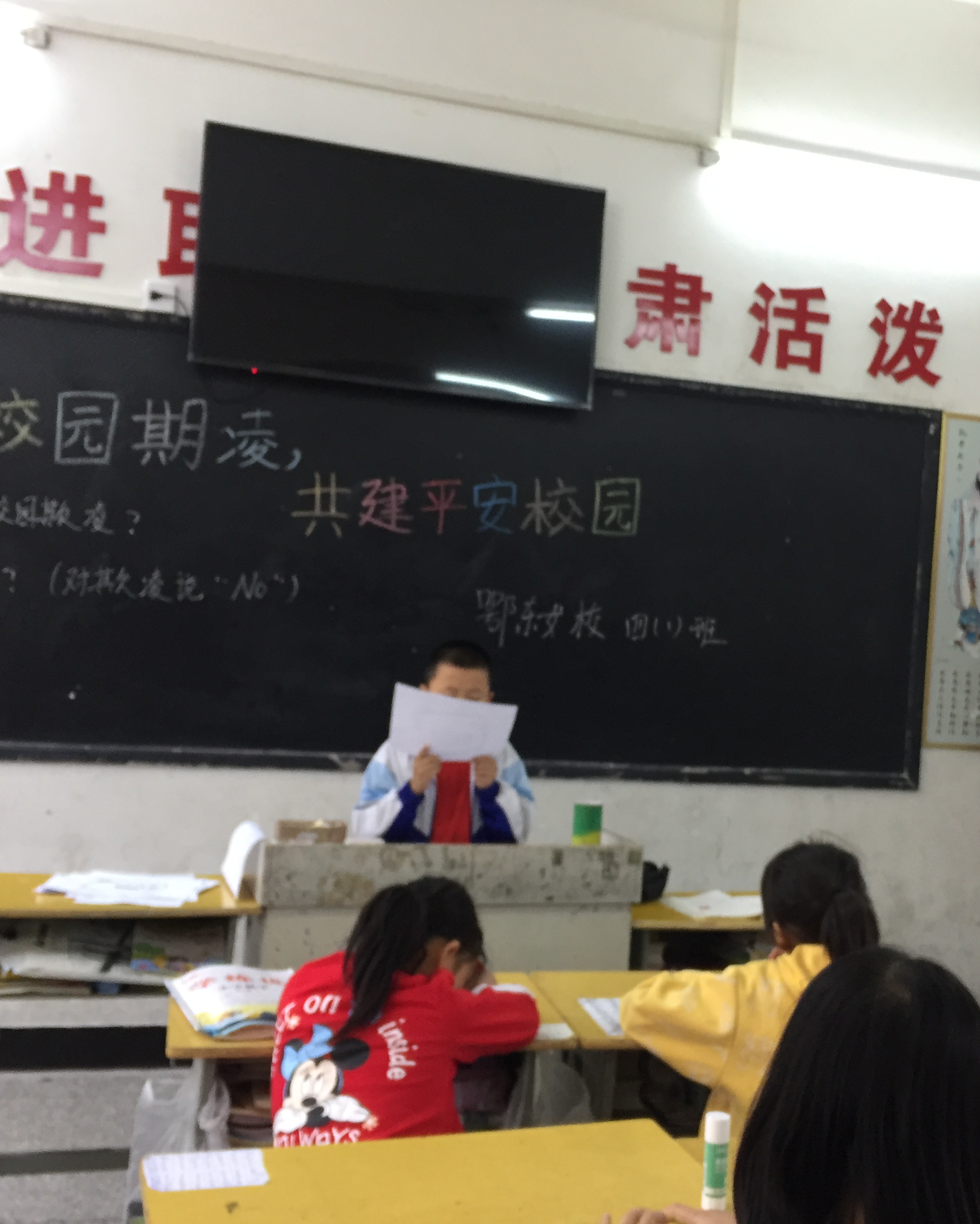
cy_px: 610
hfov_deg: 38.8
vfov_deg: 47.9
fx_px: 1378
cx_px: 632
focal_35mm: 38
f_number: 2.2
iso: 160
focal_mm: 4.15
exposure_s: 1/33
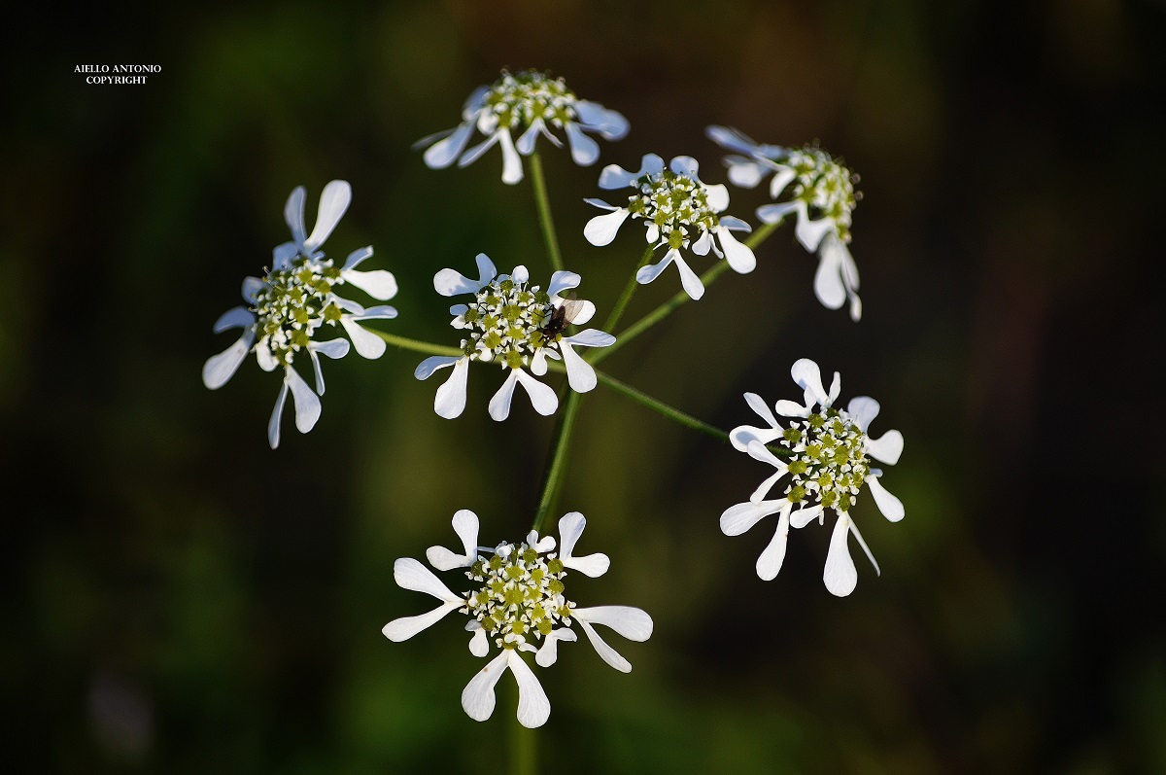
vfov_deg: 4.9
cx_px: 583
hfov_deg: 7.4
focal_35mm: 278
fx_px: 8977
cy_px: 388
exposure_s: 1/250
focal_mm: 185
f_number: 5.6
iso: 100
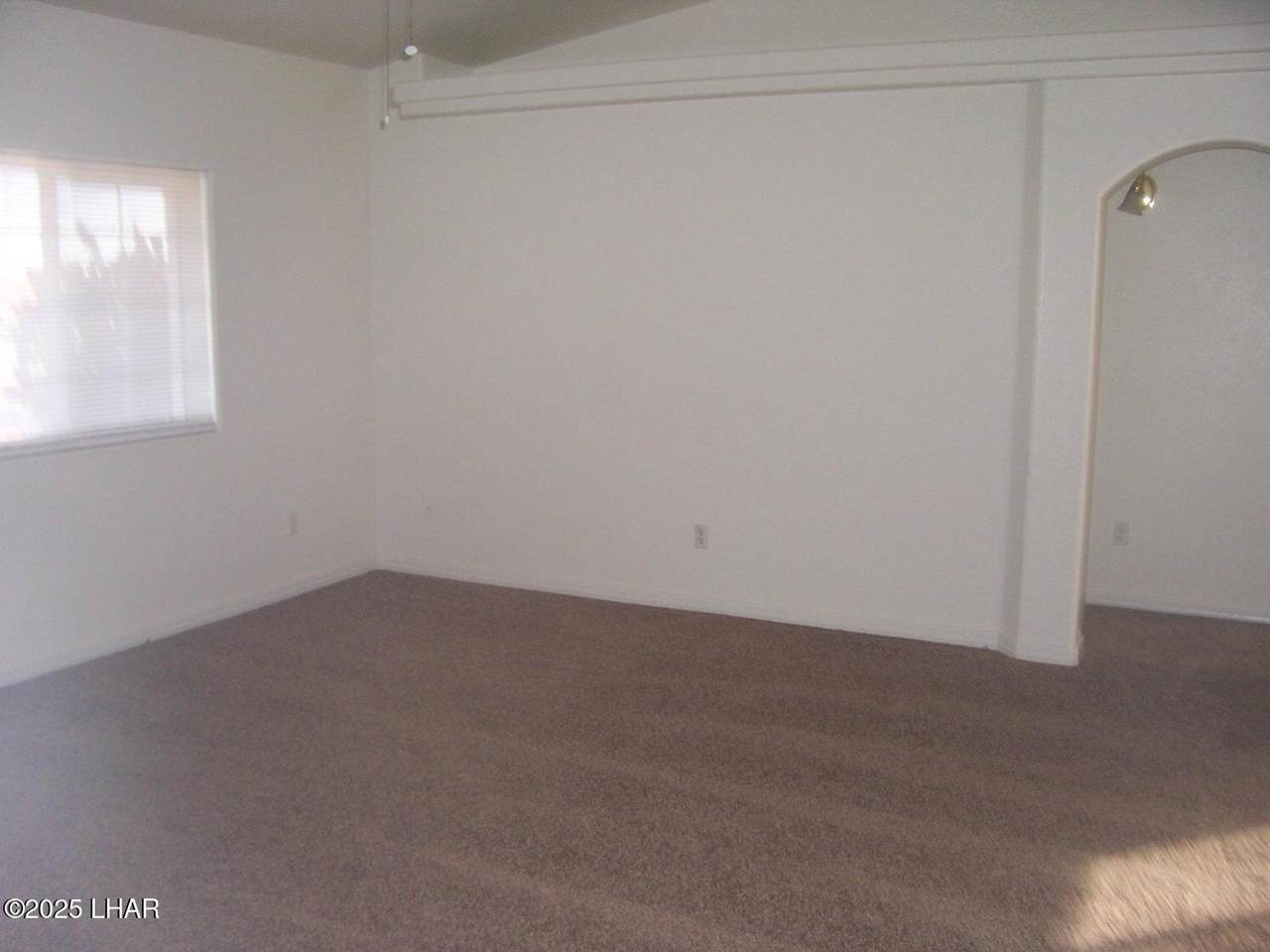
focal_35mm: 34
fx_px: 1247
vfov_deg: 41.8
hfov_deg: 54.0
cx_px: 635
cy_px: 476
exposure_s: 1/60
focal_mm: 5.6
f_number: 2.7
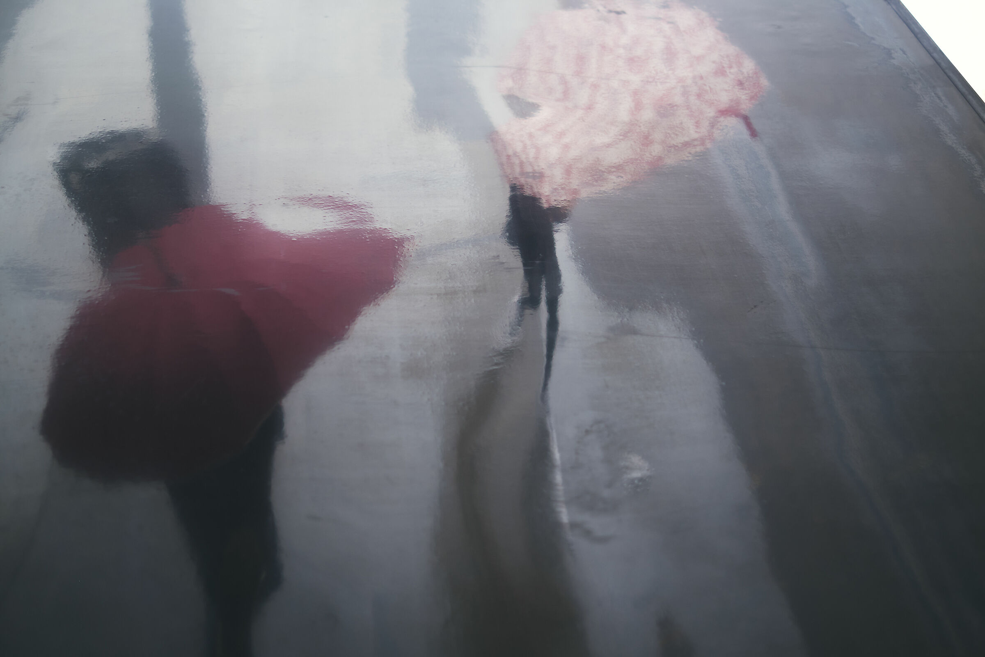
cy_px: 328
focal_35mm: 53
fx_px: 1450
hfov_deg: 37.5
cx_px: 492
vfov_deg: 25.5
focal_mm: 35
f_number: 1.4
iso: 200
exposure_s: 1/400
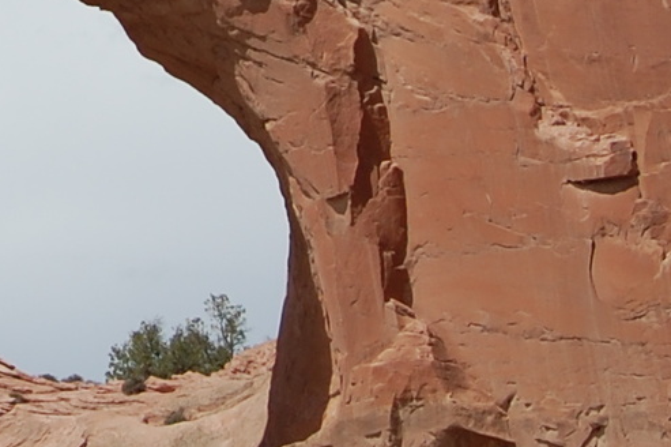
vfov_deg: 4.5
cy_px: -369
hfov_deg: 6.7
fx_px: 5662
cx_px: -384
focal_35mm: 304
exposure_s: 1/400
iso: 200
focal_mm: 40
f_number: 10
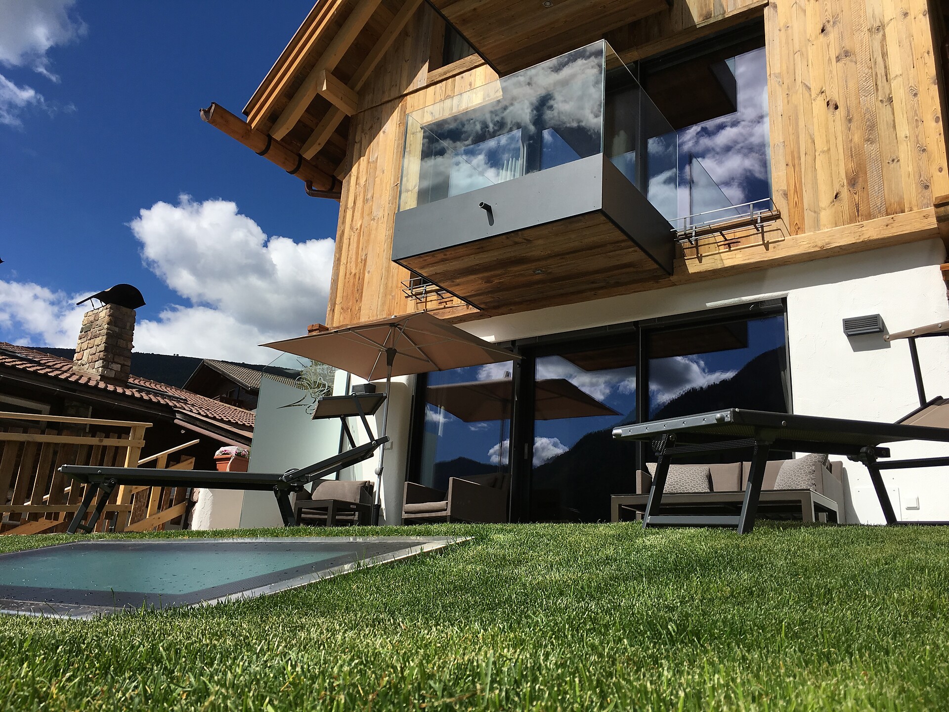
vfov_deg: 48.2
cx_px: 474
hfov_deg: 61.7
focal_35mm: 29
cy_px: 356
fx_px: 795
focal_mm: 4.15
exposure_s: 1/2331
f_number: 2.2
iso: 25
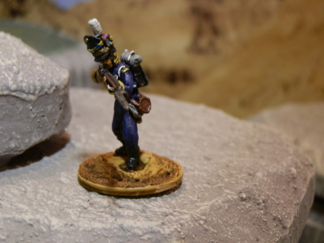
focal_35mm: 61
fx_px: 571
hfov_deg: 31.7
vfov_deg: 24.0
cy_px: 122
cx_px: 162
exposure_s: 1/20
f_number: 3.7
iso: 200
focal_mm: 10.99
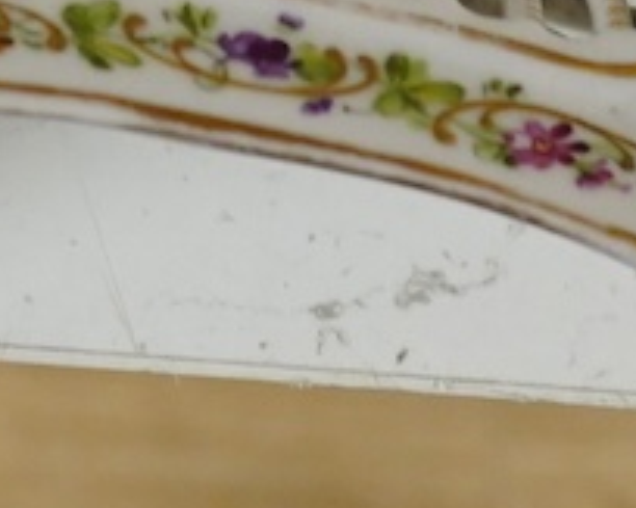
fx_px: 4384
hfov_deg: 8.2
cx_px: -83
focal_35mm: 233
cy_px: -545
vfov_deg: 6.4
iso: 2500
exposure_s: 1/160
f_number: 9
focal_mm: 30
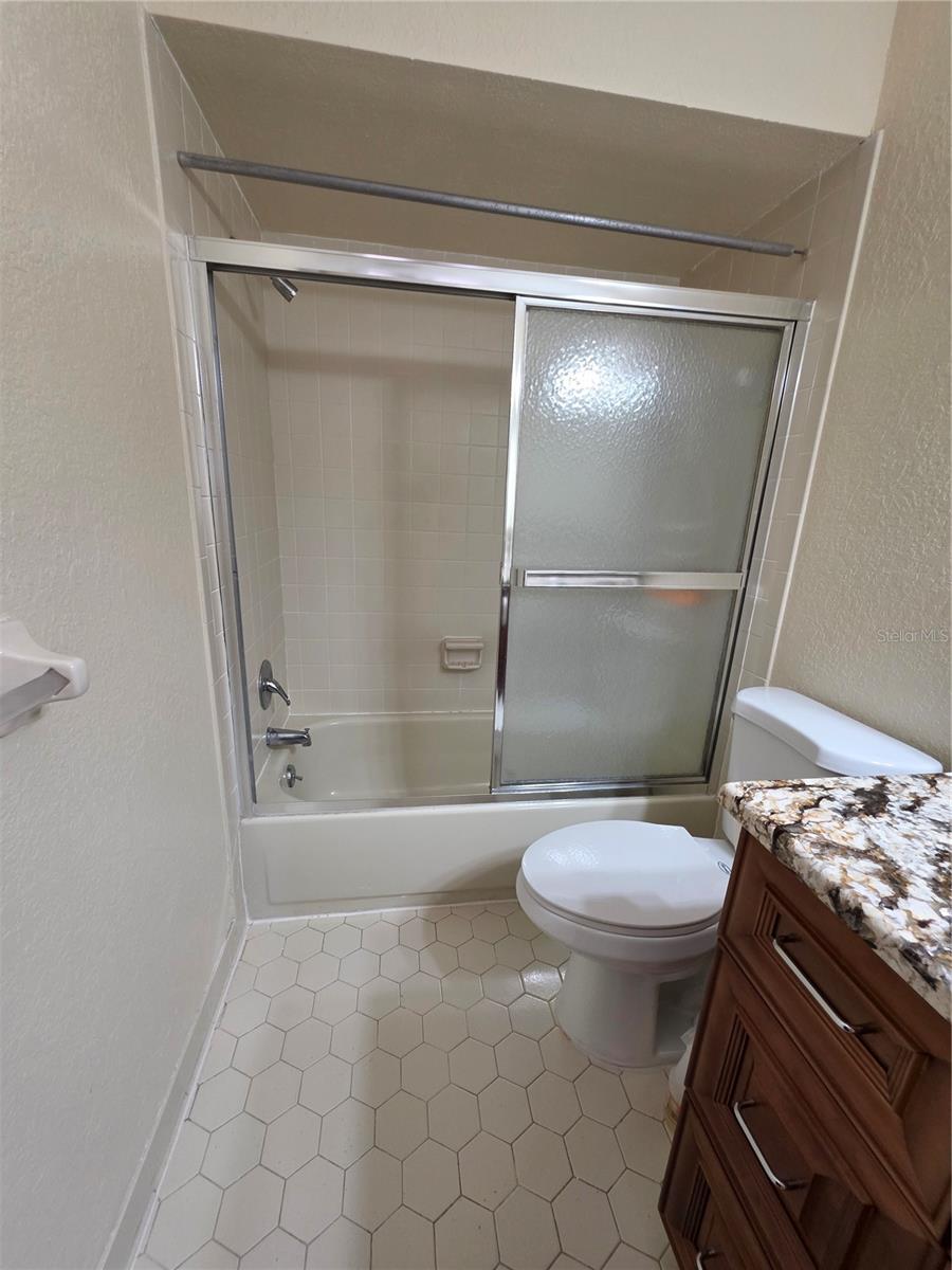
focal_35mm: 13
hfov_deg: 89.9
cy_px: 635
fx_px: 477
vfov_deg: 106.2
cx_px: 476
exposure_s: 1/60
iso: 250
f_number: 1.9
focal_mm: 2.2
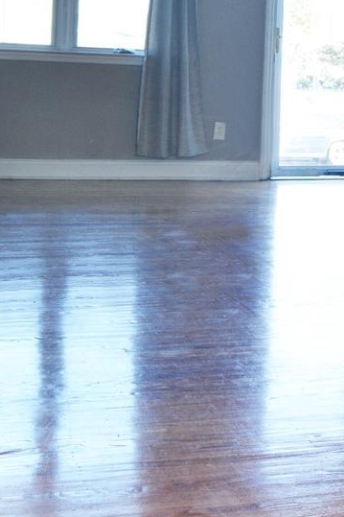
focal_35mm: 77
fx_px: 1104
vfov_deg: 25.7
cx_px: 424
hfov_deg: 16.9
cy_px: 74
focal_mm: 18
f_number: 5.6
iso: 400
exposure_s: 1/125
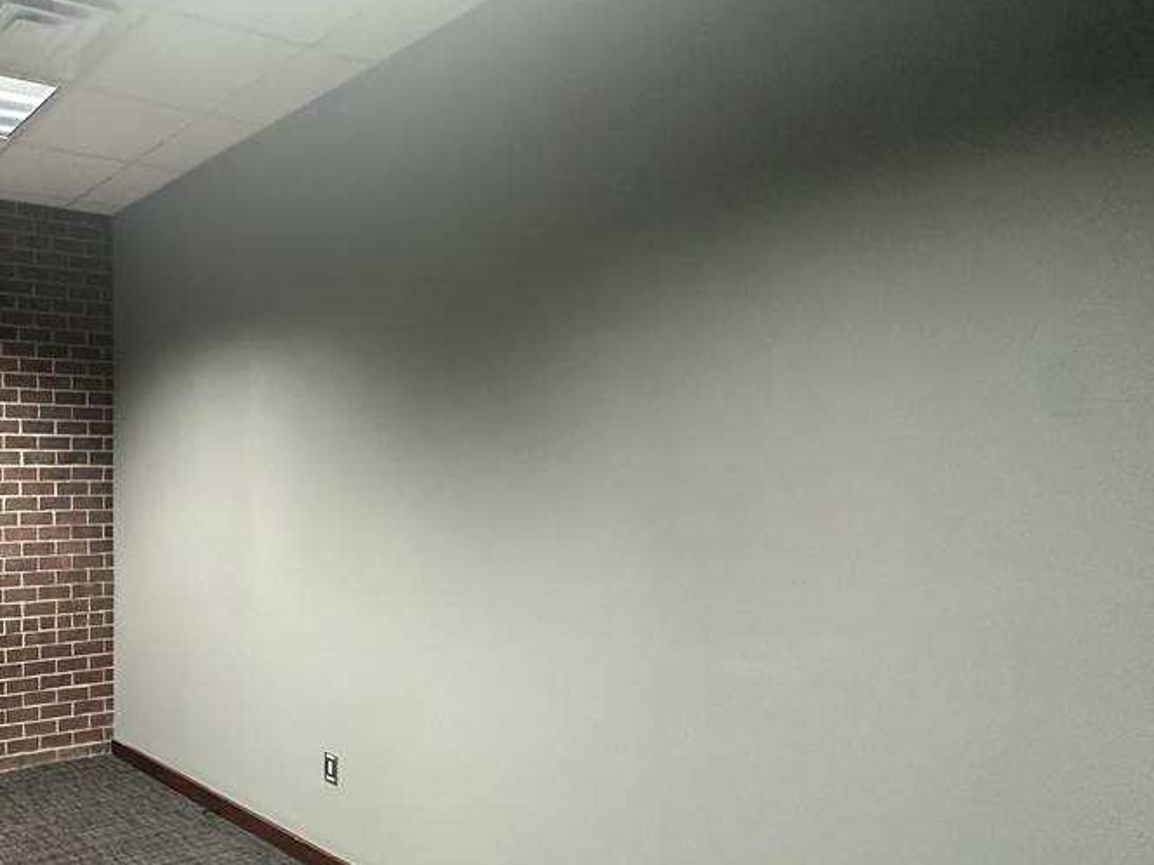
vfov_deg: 50.9
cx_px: 70
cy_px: 533
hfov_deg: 54.7
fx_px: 900
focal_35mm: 27
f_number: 2.2
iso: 640
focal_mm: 2.22
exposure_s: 1/60
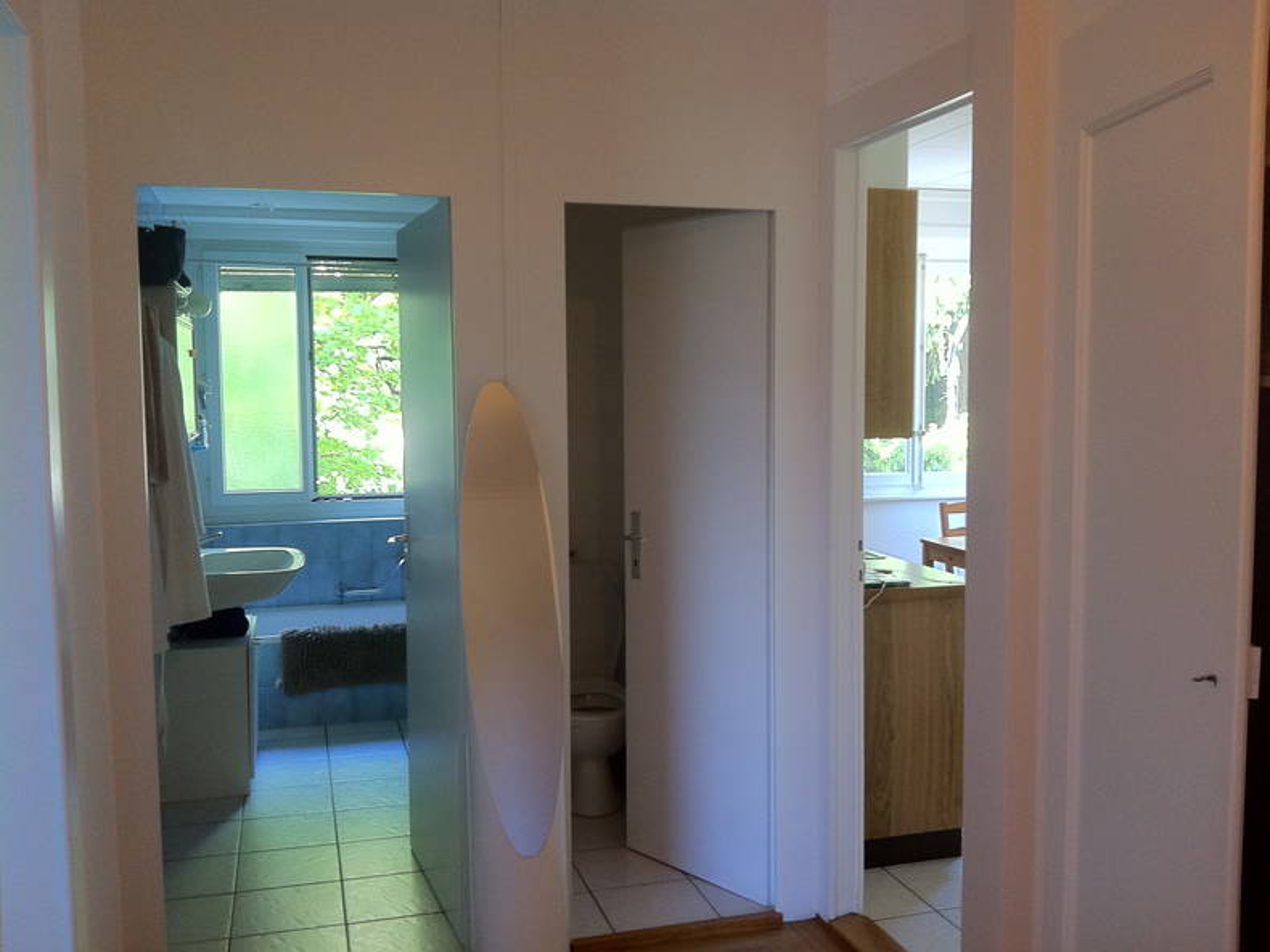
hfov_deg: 52.6
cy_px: 476
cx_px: 635
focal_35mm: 35
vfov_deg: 40.7
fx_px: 1284
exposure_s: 1/15
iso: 160
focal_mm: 3.85
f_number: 2.8
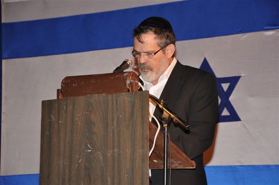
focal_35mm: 120
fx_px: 929
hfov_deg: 17.1
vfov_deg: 11.4
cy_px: 92
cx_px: 140
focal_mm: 80
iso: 400
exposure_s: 1/60
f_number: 5.6
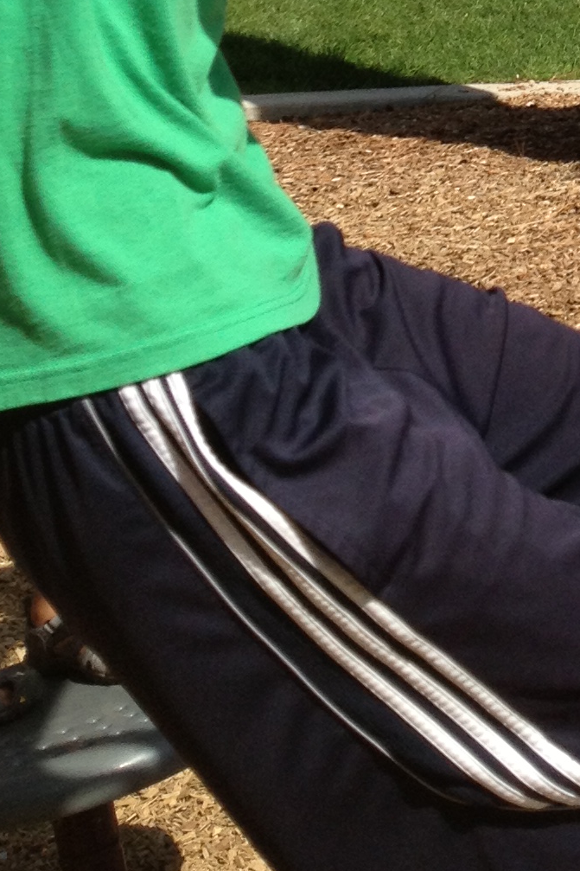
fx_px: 2852
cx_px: 840
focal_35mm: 118
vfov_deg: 16.1
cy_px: -372
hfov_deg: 11.2
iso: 50
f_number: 2.4
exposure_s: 1/1346
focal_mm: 4.28
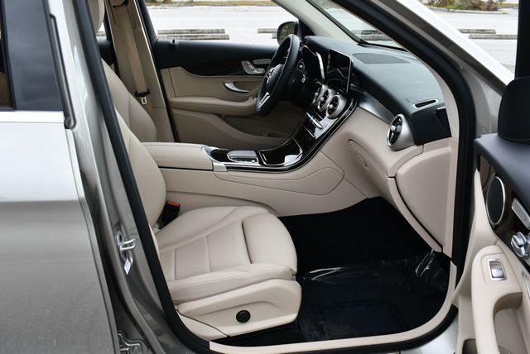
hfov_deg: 53.1
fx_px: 530
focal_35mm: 36
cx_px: 265
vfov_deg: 36.9
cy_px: 177
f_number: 5.6
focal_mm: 18
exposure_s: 1/250
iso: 220
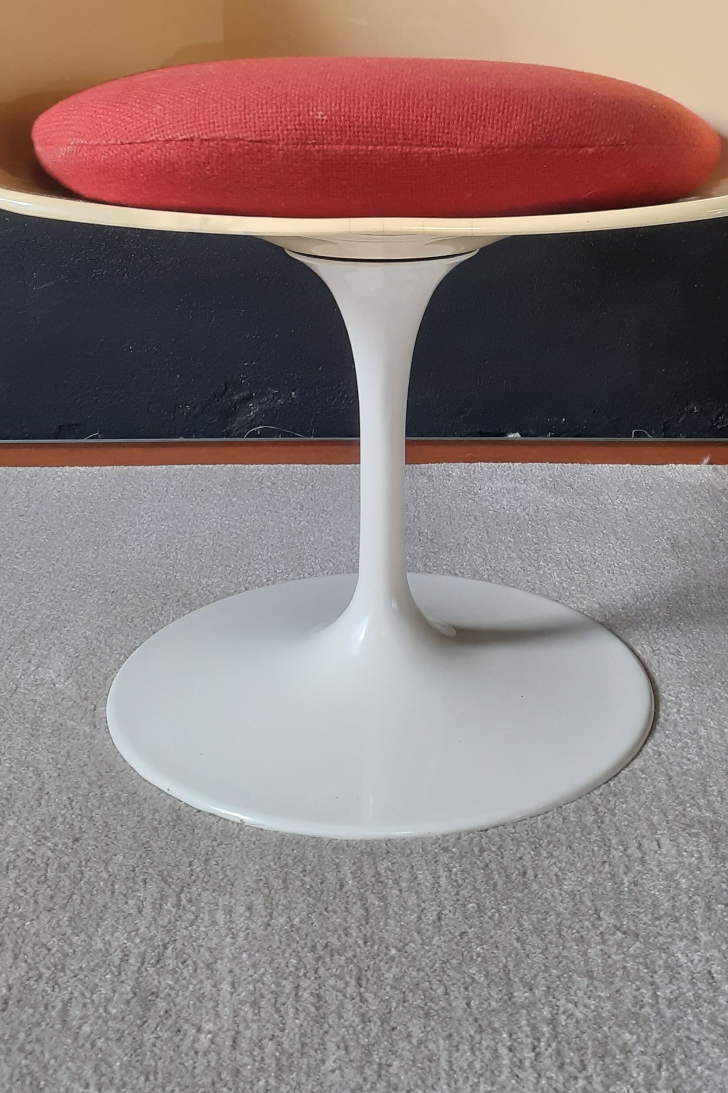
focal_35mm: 47
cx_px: 415
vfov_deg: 40.7
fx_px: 1426
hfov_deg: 28.6
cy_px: 271
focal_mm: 3.6
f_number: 1.9
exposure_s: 1/50
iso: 50
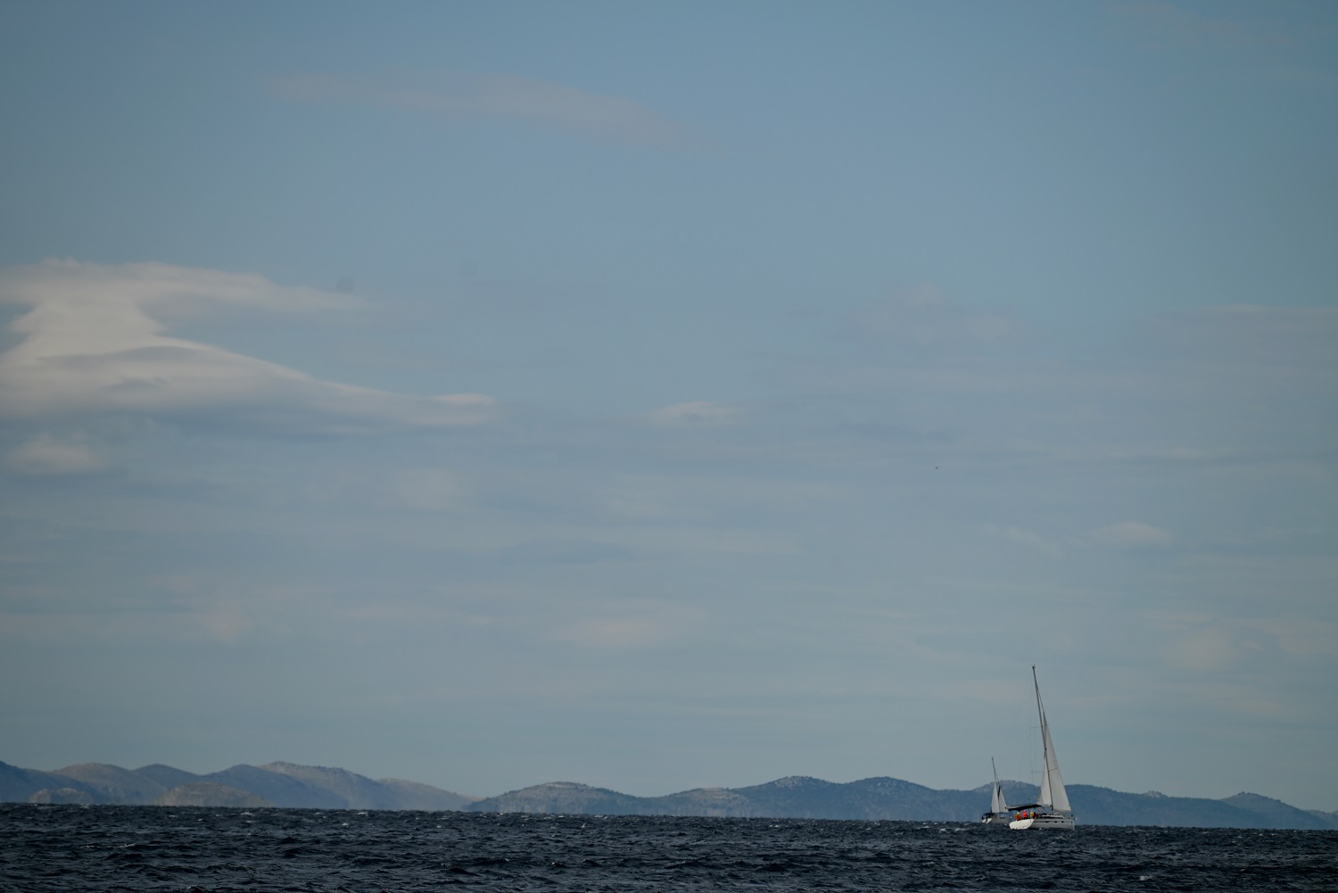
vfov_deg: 6.2
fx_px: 8179
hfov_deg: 9.4
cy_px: 446
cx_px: 669
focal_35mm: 220
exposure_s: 1/1250
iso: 100
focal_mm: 220
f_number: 6.3
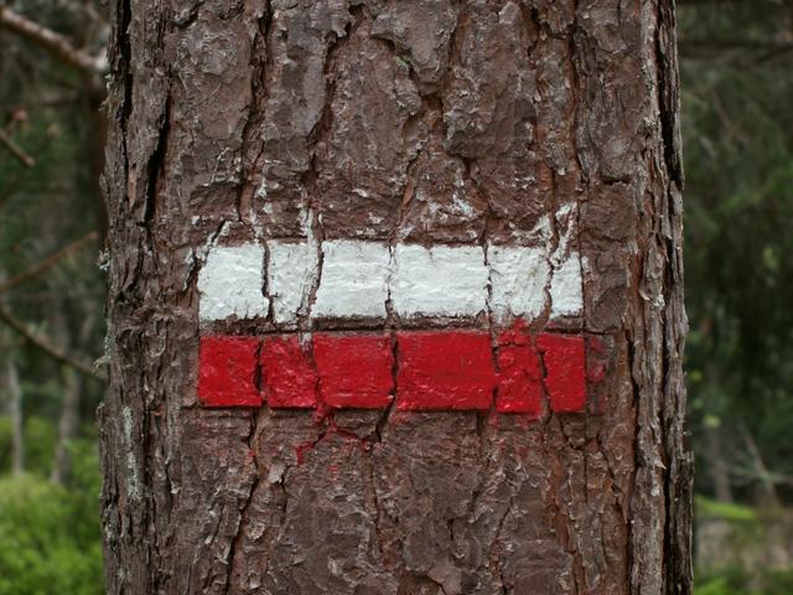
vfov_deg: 17.2
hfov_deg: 22.8
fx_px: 1970
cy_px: 298
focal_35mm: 86
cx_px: 396
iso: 50
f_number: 3.5
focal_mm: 14.31
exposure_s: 1/60
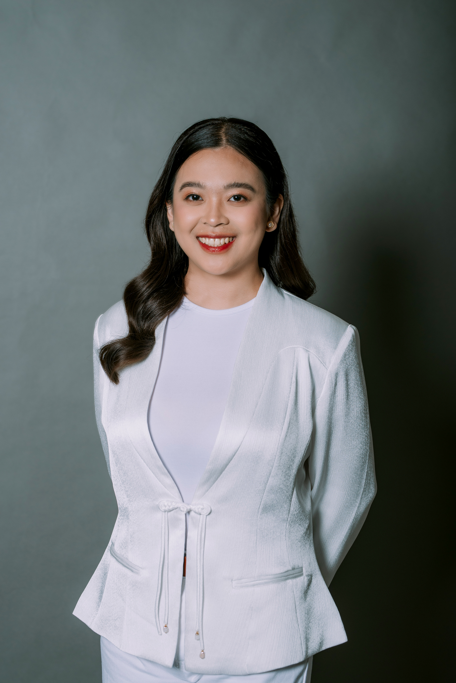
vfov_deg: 23.9
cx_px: 228
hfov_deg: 16.1
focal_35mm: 85
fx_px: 1613
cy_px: 342
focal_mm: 85
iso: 140
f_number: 4
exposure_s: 1/160
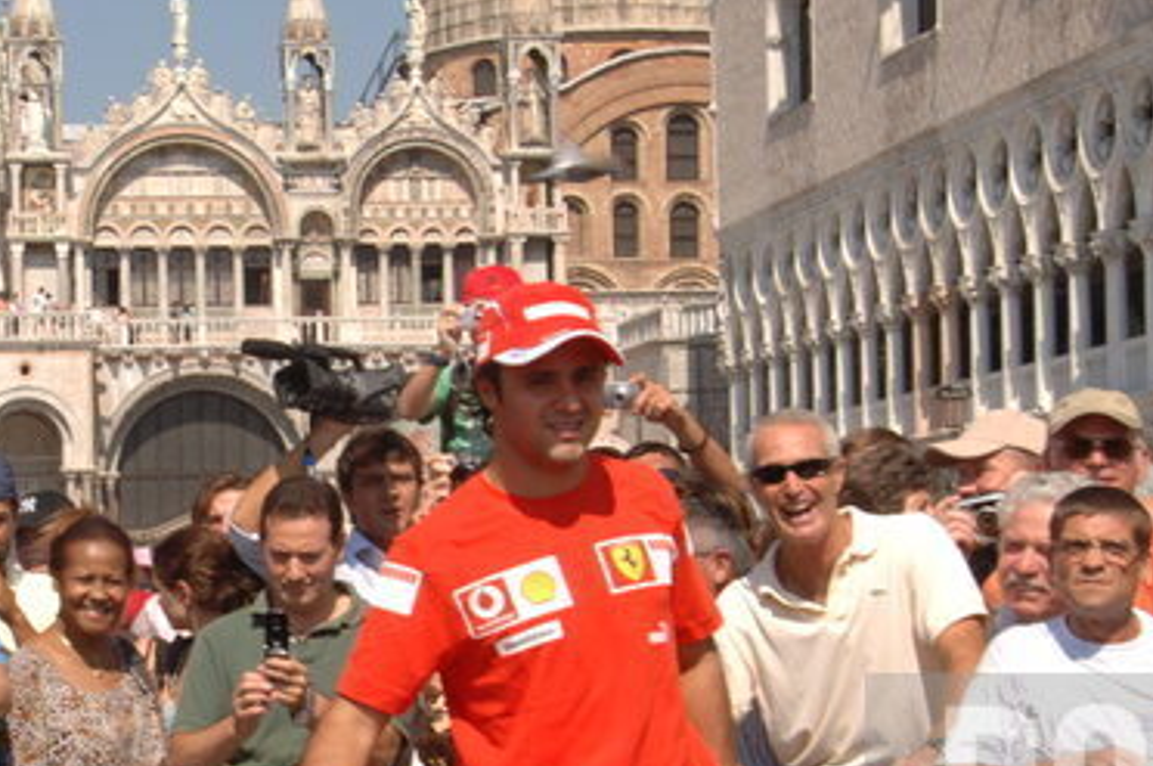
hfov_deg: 19.2
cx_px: 177
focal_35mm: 105
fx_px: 3358
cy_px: 614
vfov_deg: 12.9
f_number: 8
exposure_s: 1/250
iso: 100
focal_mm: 24
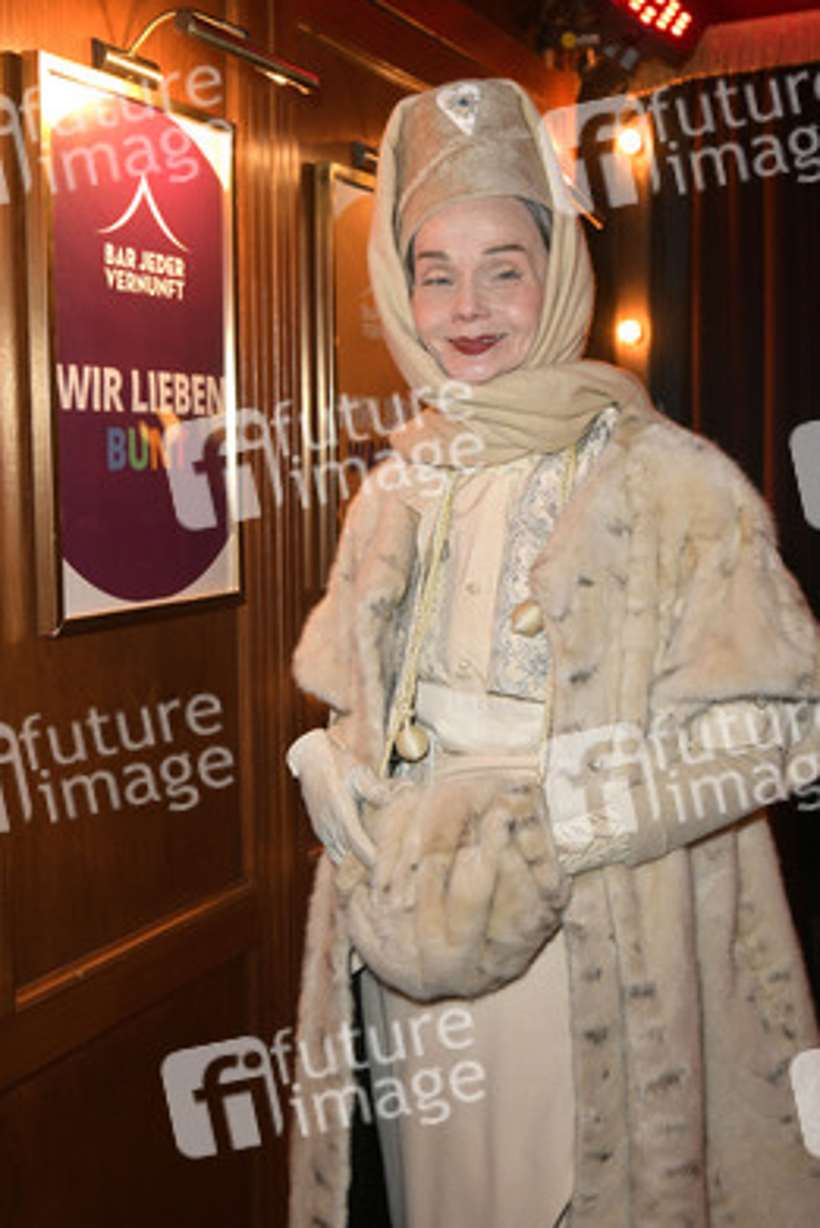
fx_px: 1570
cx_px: 415
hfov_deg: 29.3
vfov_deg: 42.7
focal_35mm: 46
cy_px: 612
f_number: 6.3
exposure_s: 1/250
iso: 2500
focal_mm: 45
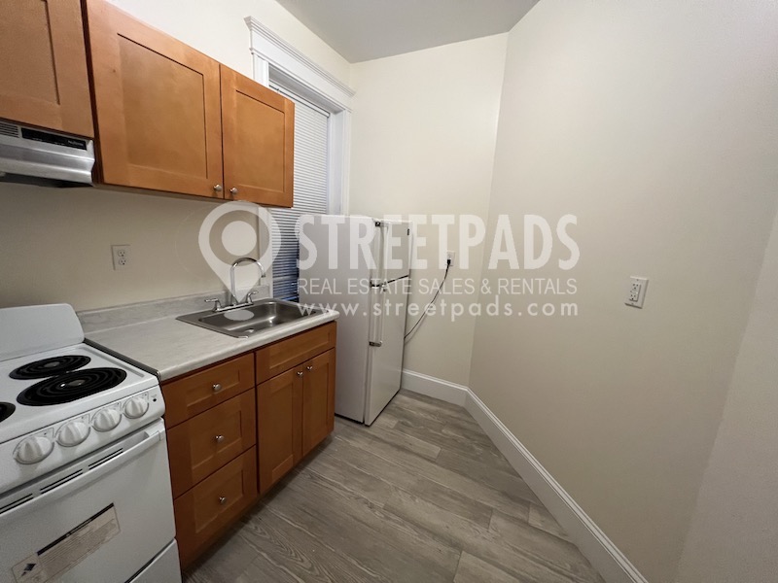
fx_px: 292
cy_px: 292
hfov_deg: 106.2
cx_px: 389
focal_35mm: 13
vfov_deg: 89.9
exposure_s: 1/60
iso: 400
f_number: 1.8
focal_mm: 1.57
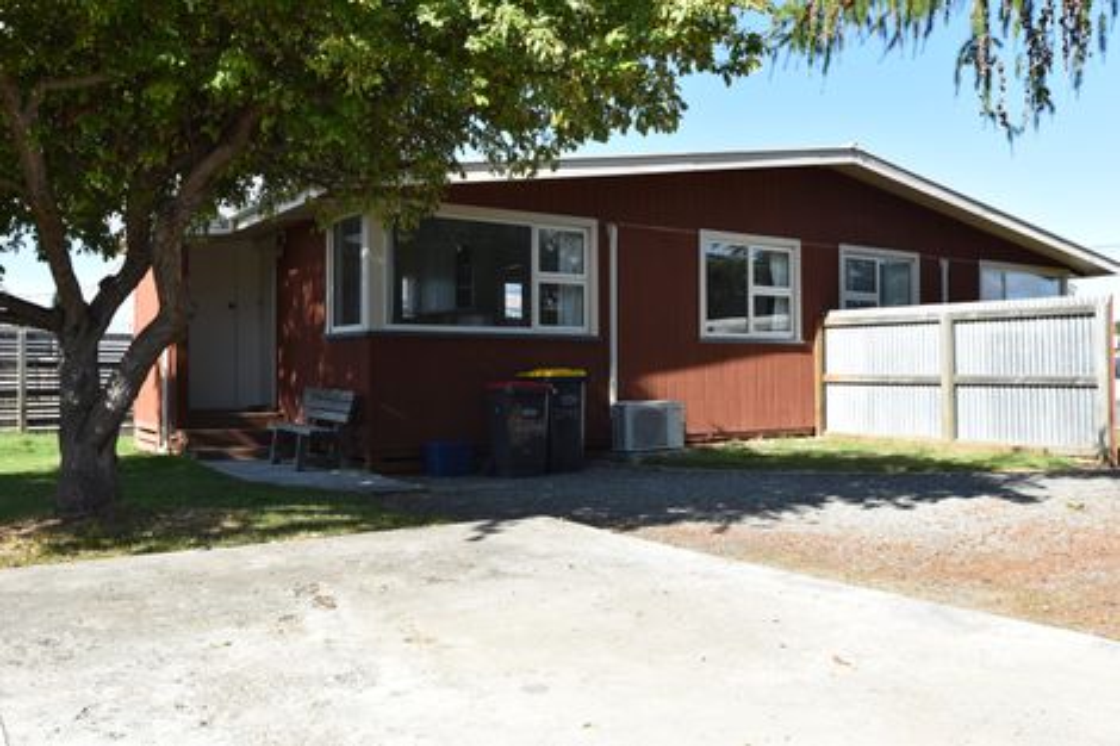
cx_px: 560
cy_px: 373
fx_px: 933
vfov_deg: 43.6
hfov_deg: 61.9
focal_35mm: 30
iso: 200
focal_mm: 20
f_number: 8
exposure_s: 1/250
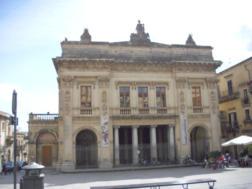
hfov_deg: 49.0
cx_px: 126
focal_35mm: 38
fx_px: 277
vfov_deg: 37.7
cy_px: 94
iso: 100
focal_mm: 6.2
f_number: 2.8
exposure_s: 1/1600
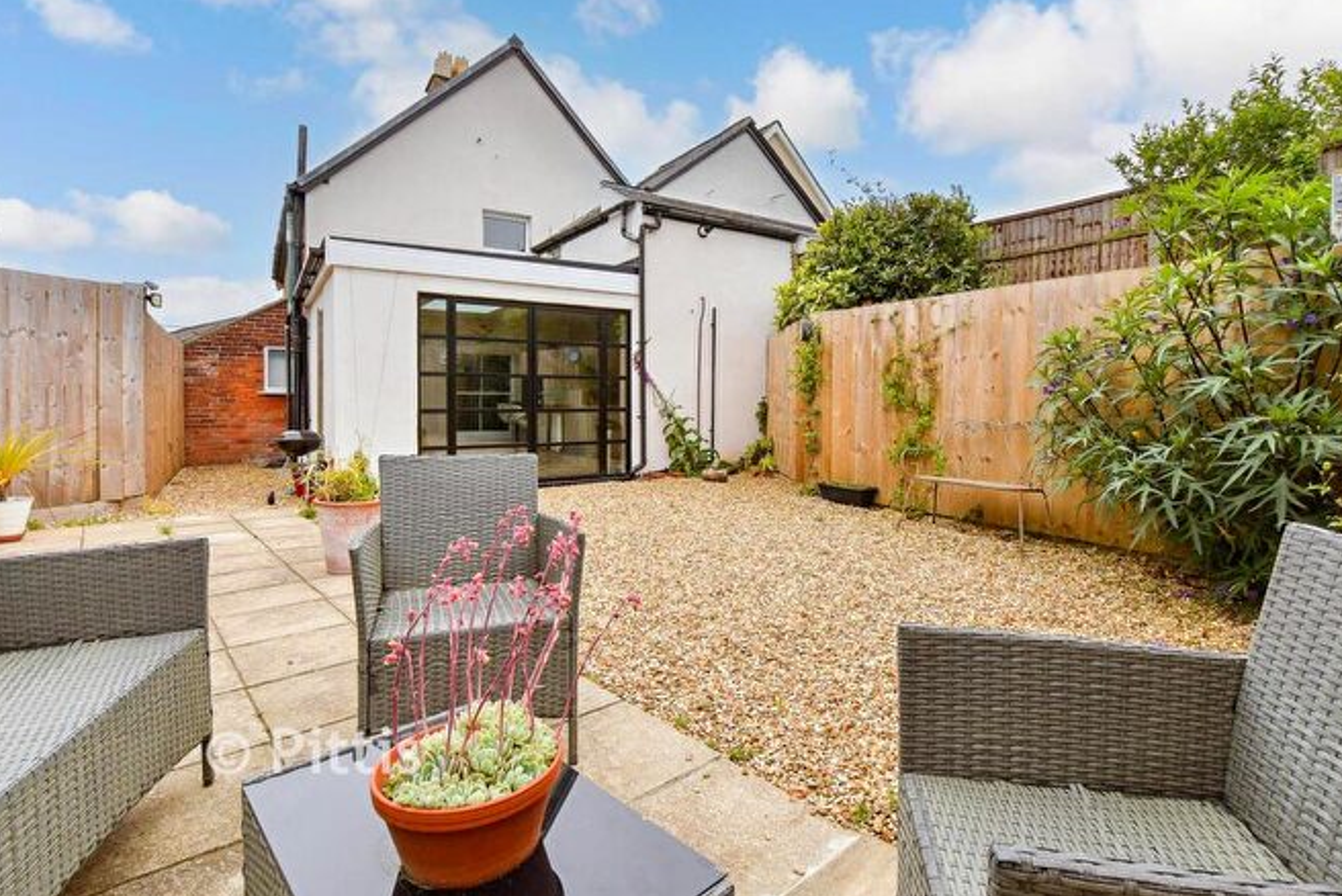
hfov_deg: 96.7
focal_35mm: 16
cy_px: 424
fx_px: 597
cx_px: 671
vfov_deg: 73.7
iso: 160
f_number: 8
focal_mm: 10
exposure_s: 1/160
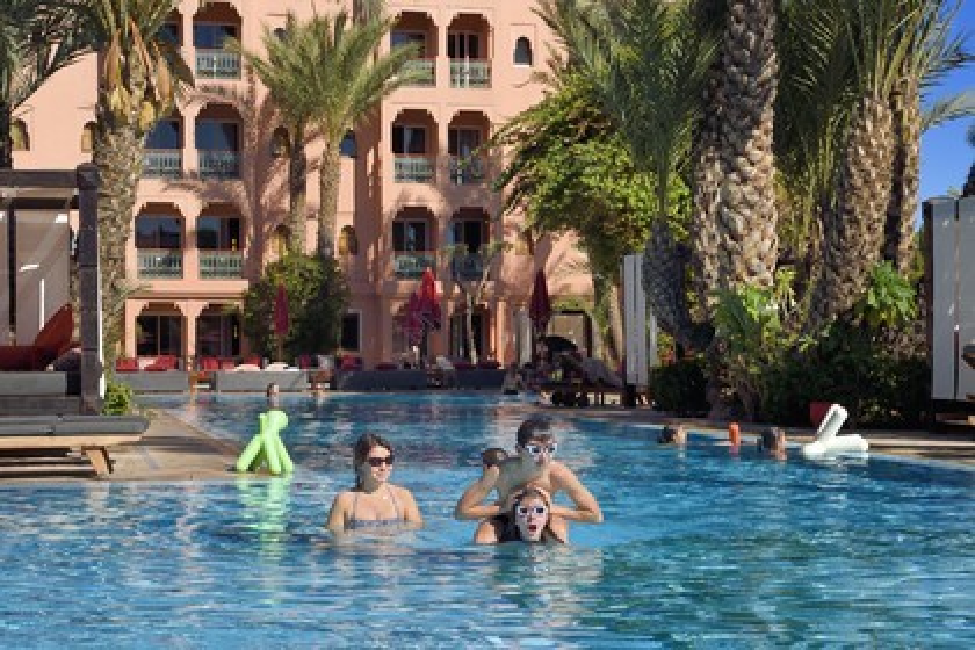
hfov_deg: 28.8
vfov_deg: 19.5
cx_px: 488
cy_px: 325
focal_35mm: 70
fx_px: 1896
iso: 200
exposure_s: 1/320
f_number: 13
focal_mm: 70
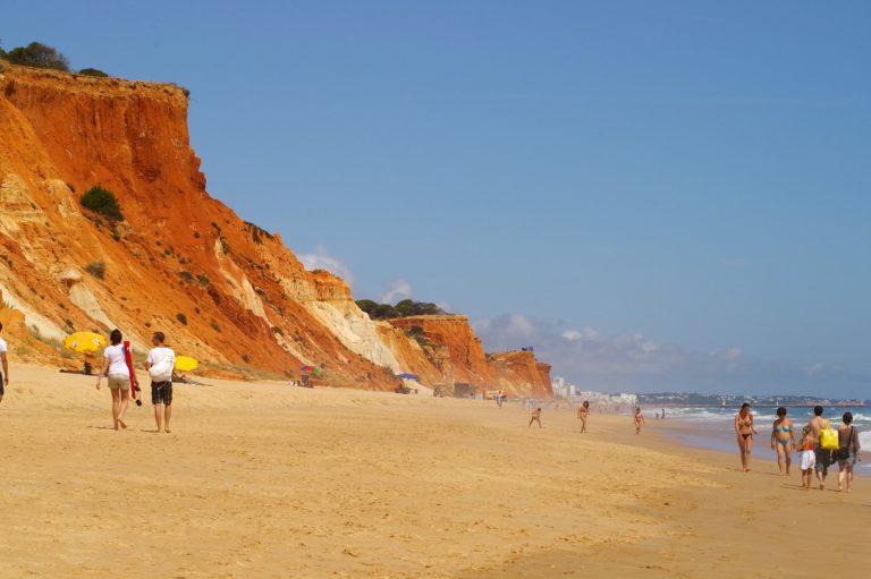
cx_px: 436
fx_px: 2539
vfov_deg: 13.0
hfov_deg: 19.5
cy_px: 290
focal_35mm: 105
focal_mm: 70
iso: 200
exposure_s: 1/500
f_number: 11
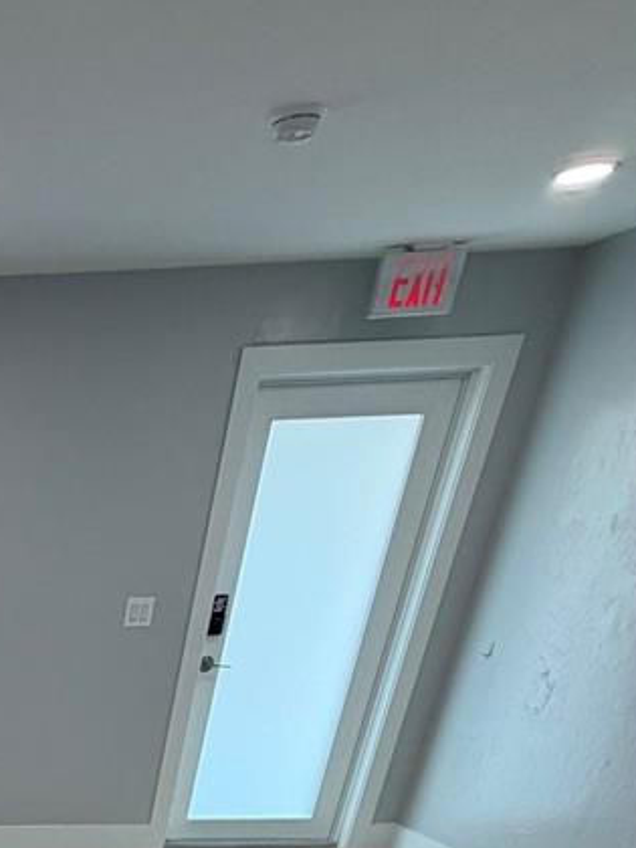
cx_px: -267
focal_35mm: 40
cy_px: 1141
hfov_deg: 27.4
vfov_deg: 32.7
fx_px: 980
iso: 100
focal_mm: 2.22
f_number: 2.2
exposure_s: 1/120
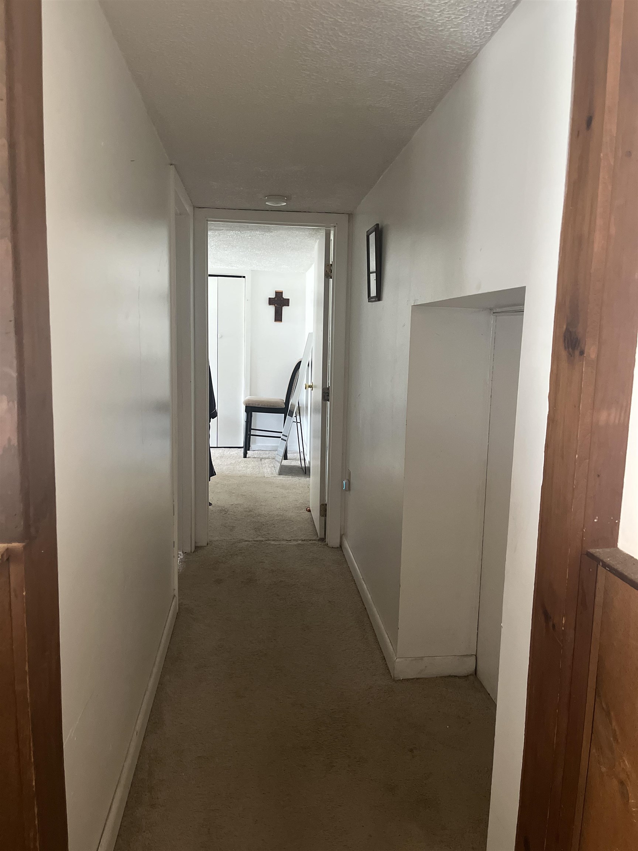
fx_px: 639
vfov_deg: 67.3
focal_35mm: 26
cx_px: 319
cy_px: 426
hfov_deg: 53.1
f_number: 1.6
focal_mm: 5.1
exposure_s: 1/40
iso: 500
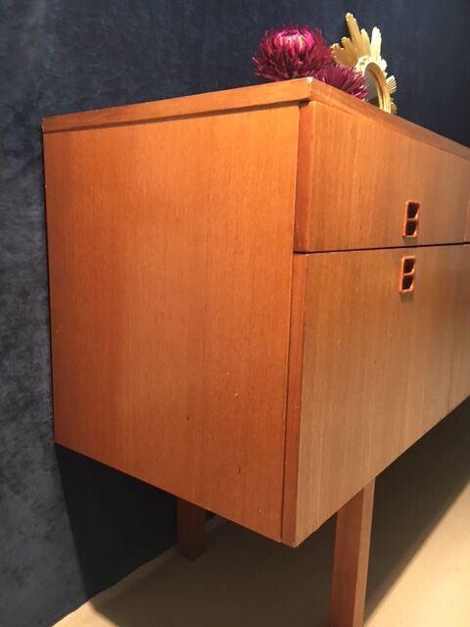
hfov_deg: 48.2
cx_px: 235
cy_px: 314
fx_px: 525
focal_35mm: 29
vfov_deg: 61.7
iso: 250
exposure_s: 1/17
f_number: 2.2
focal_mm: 4.15
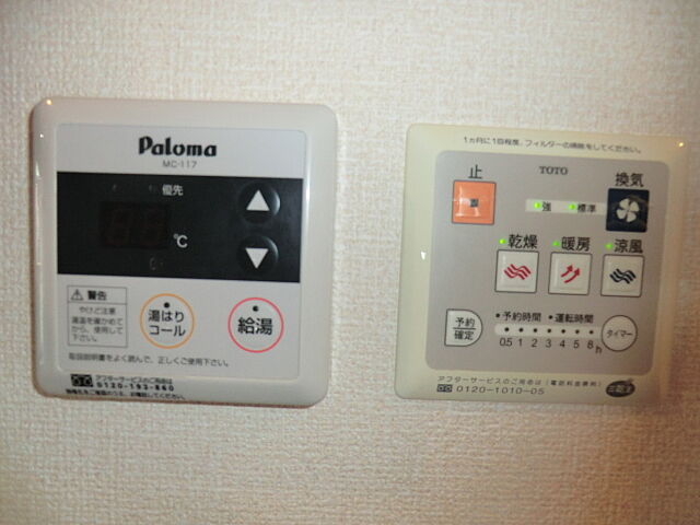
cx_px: 350
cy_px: 262
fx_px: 485
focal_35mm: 24
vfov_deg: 56.8
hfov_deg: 71.6
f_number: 3.2
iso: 200
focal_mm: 4.3
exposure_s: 1/30
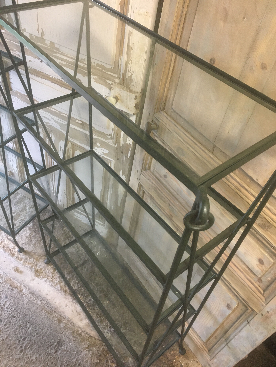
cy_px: 184
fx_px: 308
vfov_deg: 61.7
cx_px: 138
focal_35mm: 29
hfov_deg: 48.2
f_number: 2.2
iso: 200
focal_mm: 4.15
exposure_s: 1/20
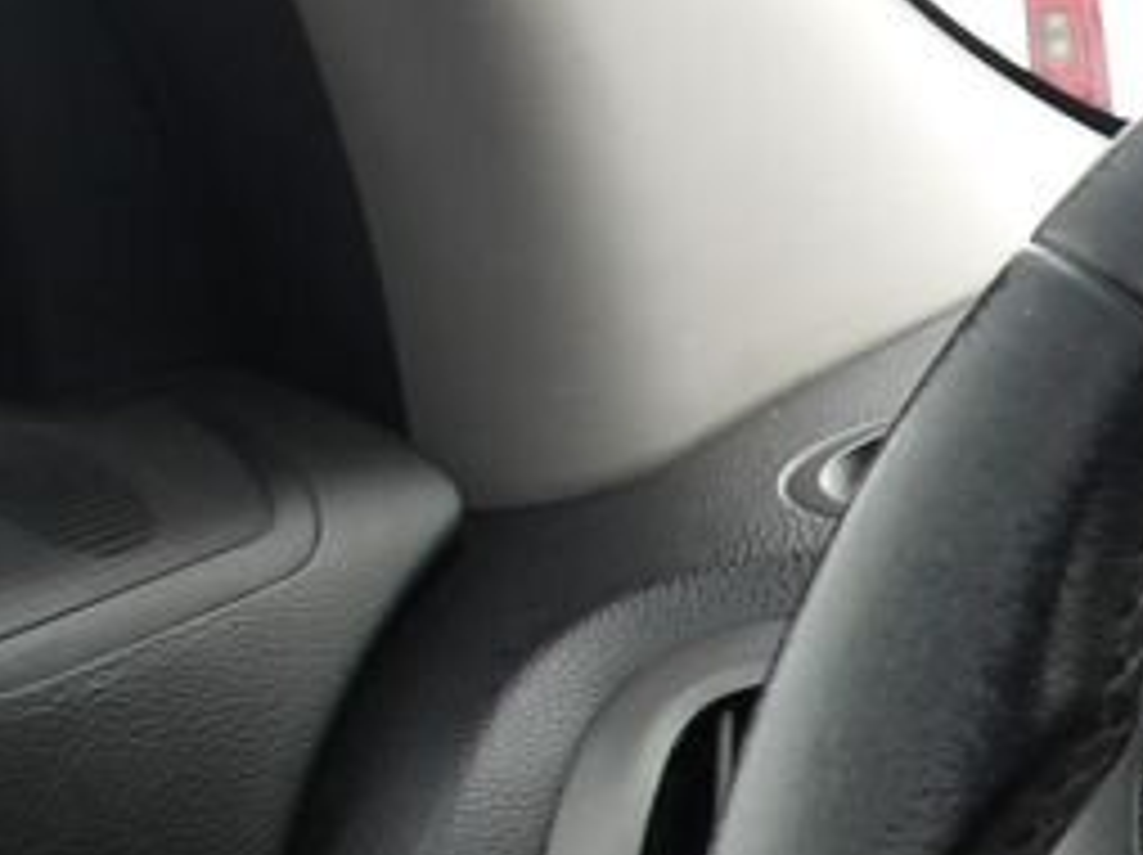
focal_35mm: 109
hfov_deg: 15.0
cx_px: 2218
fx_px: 3596
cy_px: 1287
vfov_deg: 12.8
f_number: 3
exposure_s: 1/22
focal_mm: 4.9
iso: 100
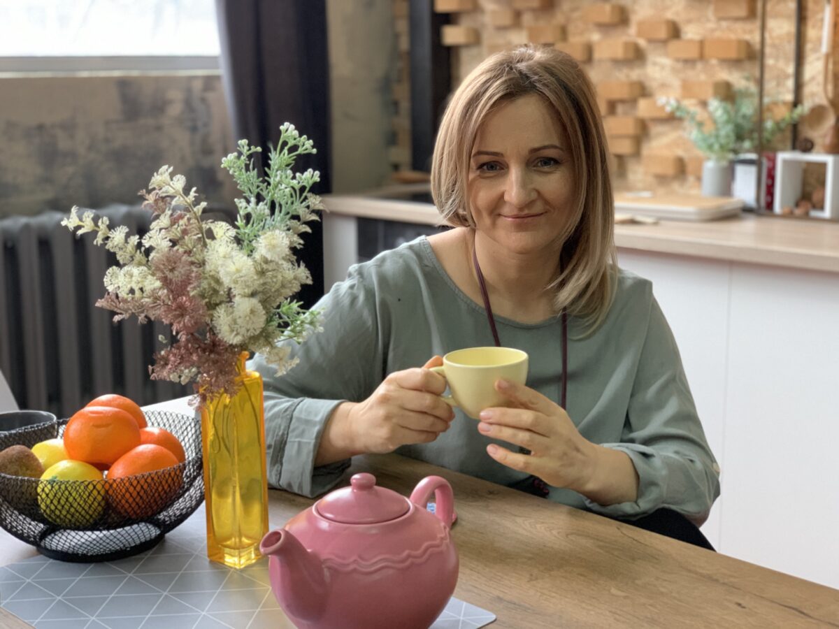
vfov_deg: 28.0
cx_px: 420
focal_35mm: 52
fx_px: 1260
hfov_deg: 36.8
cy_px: 314
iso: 160
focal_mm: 6
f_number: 2.4
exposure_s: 1/50
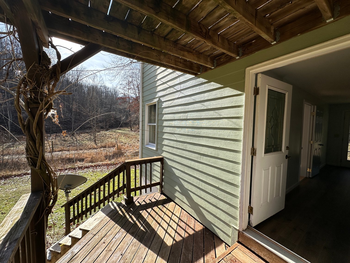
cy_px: 132
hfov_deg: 102.1
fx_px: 142
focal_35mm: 14
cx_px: 175
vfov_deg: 85.7
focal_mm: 2.22
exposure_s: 1/769
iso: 40
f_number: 2.2
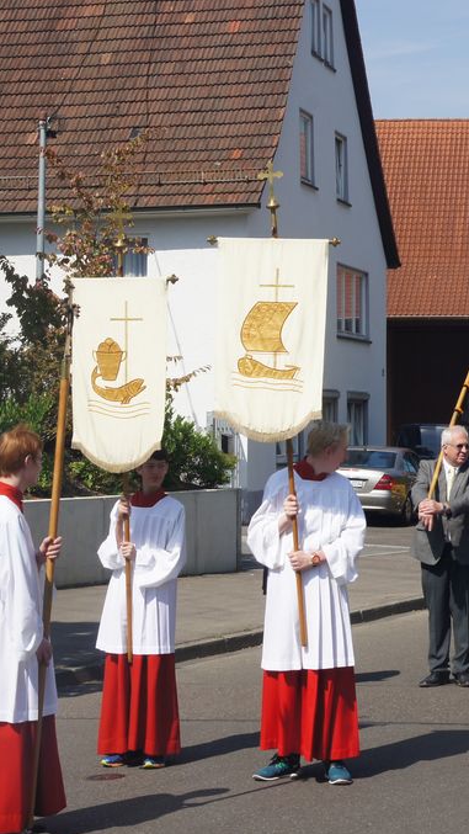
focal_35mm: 95
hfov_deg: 12.6
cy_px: 418
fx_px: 2100
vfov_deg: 22.5
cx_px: 470
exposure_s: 1/125
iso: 100
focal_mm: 40
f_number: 13
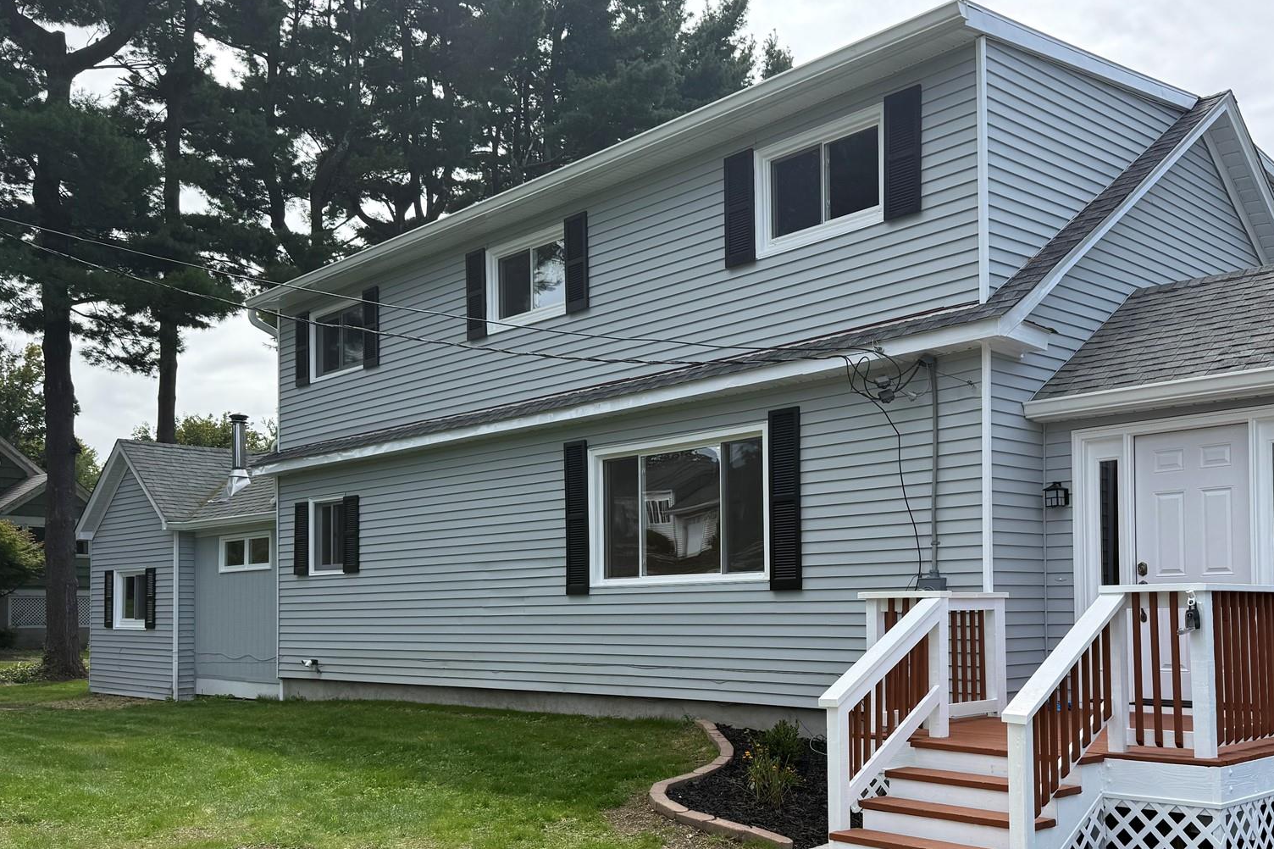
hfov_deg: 55.4
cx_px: 770
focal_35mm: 34
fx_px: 1203
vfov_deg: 38.4
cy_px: 565
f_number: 1.78
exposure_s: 1/2611
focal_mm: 6.76
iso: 80
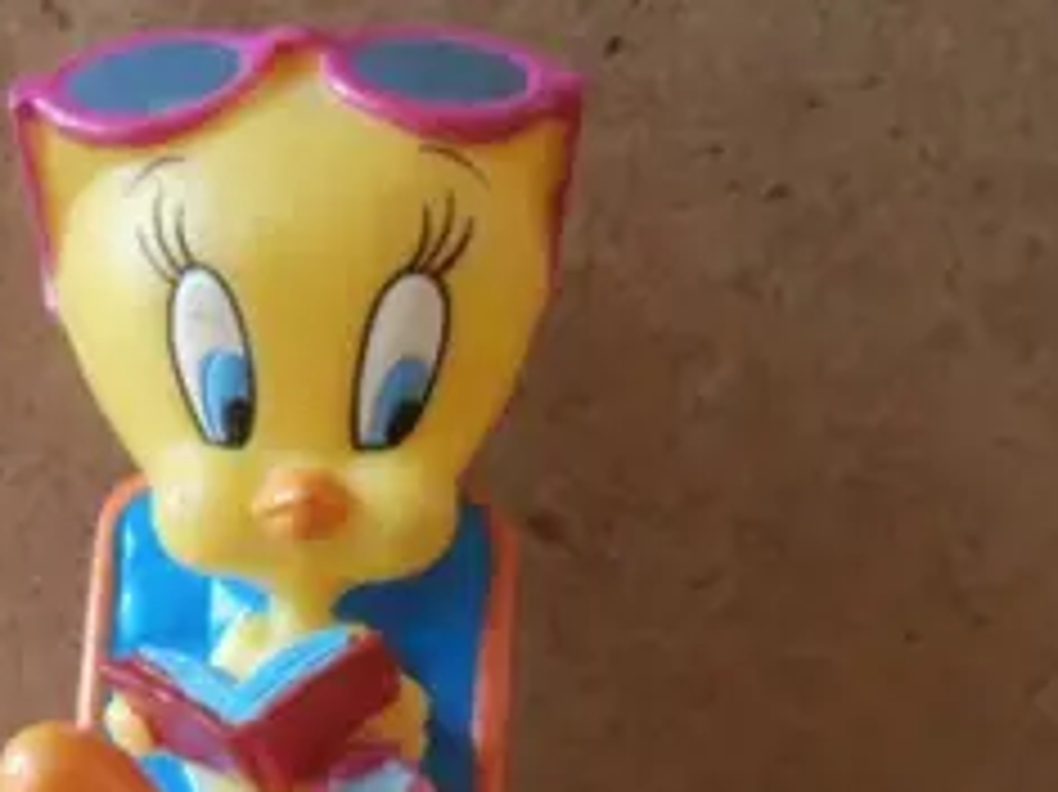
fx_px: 1497
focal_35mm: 49
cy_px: 774
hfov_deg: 37.8
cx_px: 239
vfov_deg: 28.0
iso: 200
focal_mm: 4.2
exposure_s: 1/25
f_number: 3
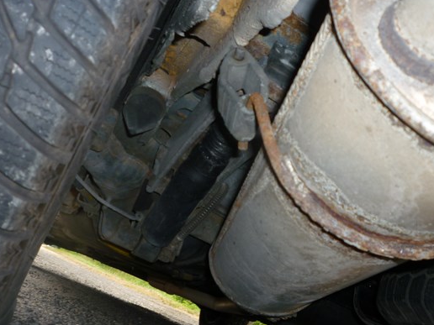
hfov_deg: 51.3
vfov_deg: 39.5
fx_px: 451
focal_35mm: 36
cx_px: 209
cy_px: 193
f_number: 3.3
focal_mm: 5.2
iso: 100
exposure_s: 1/125
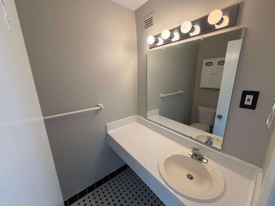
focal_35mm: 14
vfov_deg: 85.7
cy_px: 103
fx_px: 111
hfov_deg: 102.1
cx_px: 138
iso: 200
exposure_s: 1/120
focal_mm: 2.22
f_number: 2.2
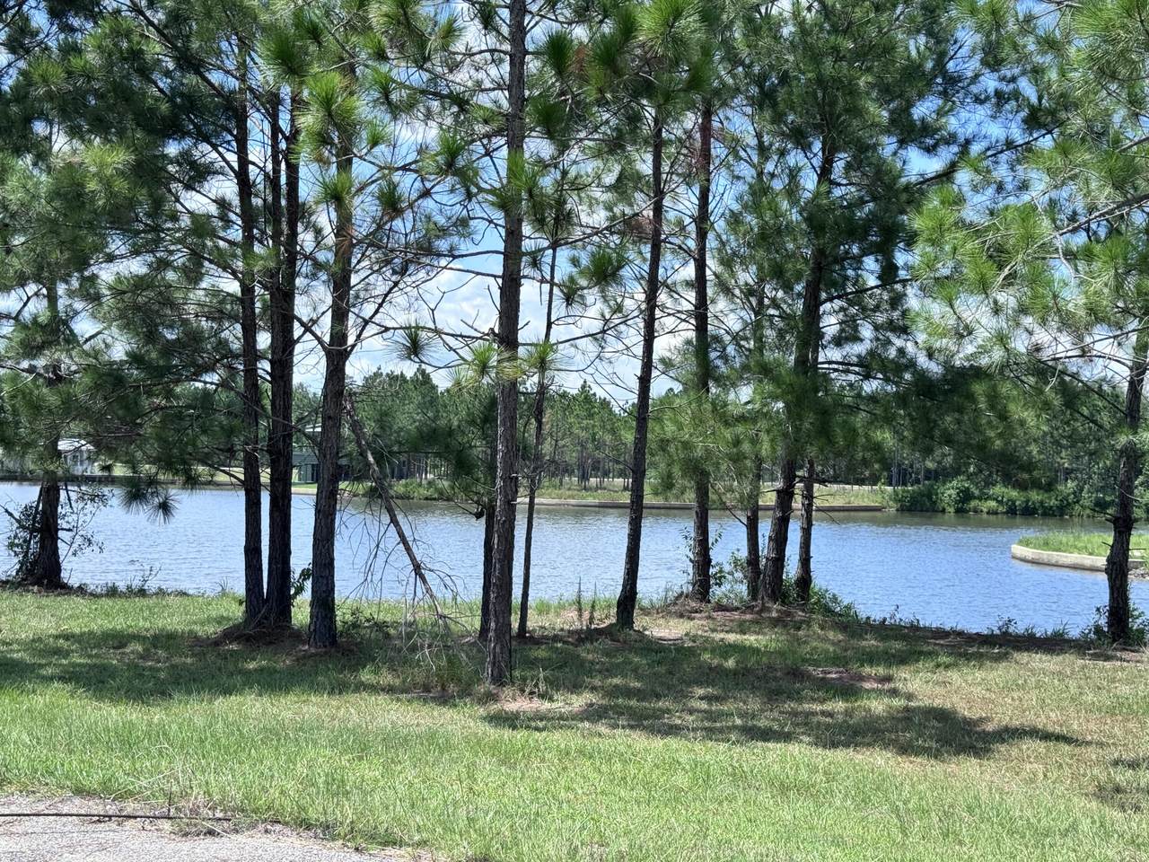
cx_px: 574
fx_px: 1593
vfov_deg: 30.3
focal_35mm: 48
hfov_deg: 39.7
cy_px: 431
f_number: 1.78
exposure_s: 1/2833
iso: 64
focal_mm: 6.76
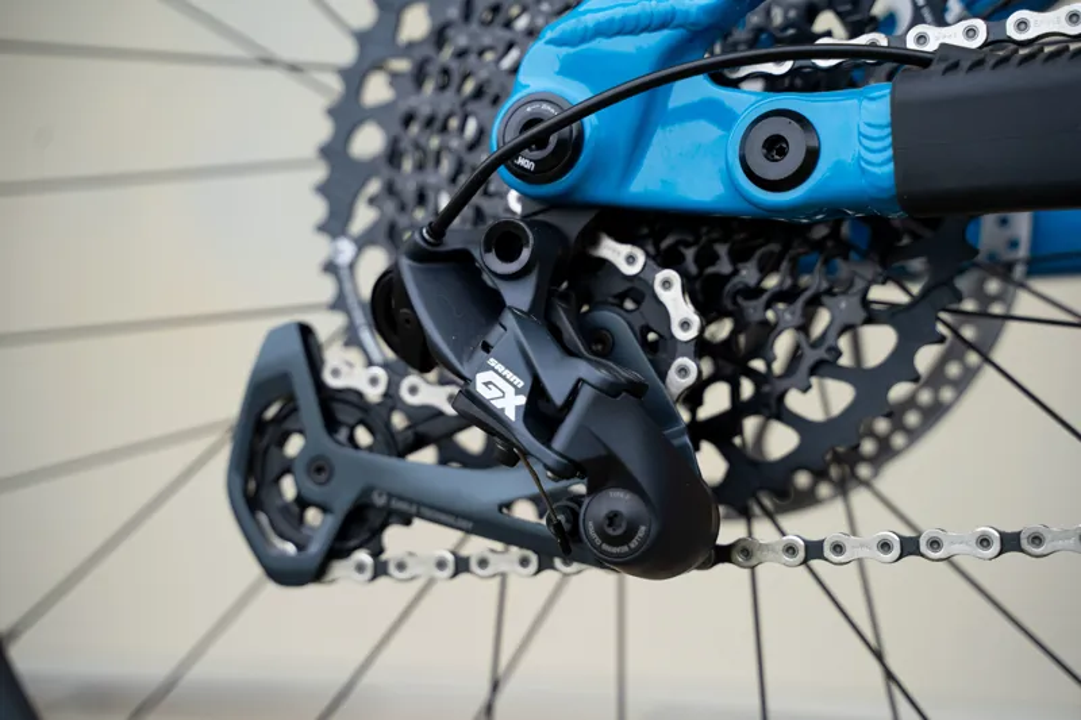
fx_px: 2251
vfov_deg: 18.2
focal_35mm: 75
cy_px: 360
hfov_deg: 27.0
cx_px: 540
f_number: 4
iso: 1250
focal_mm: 75
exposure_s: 1/2500
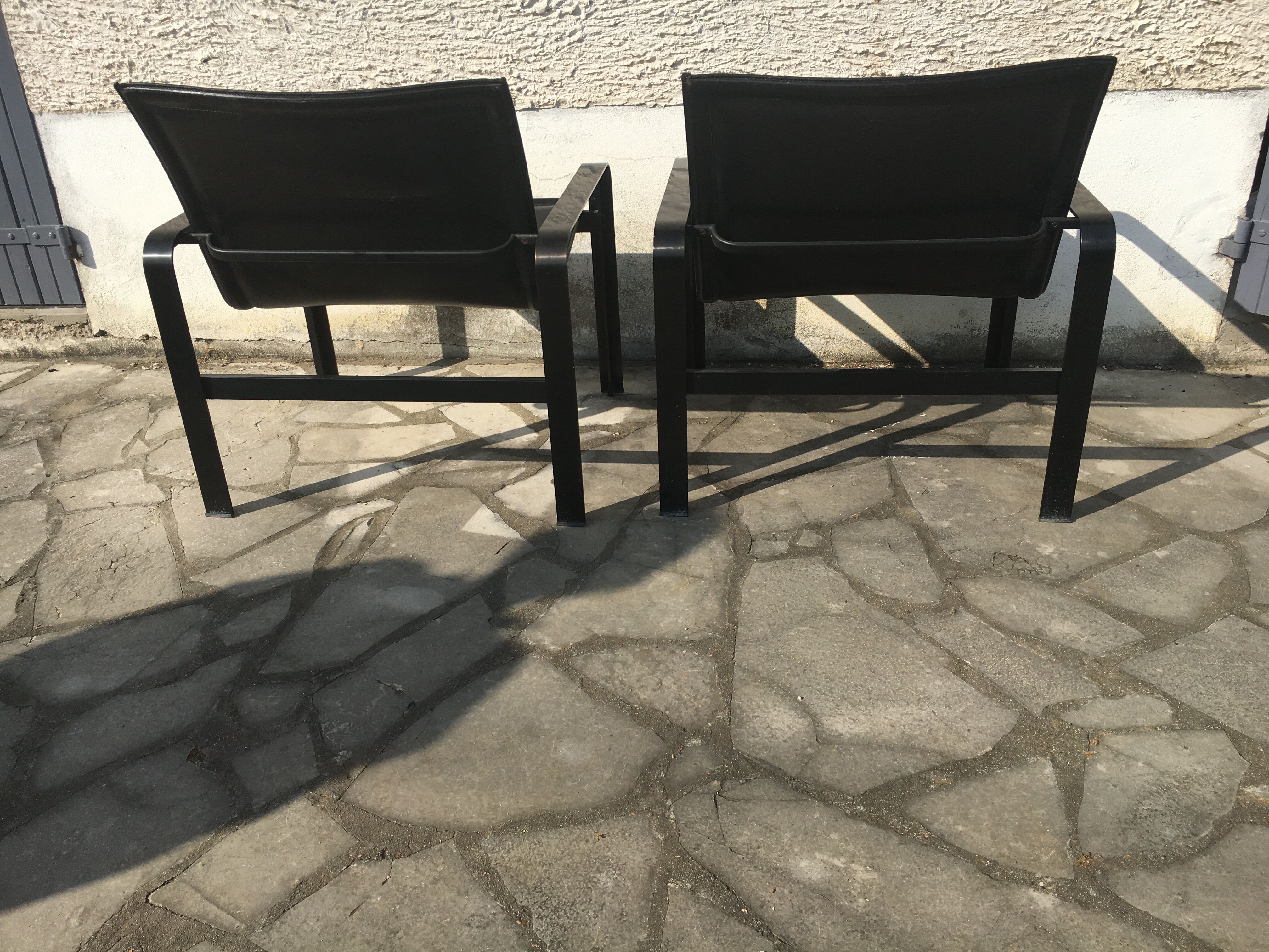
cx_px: 634
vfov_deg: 48.2
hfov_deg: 61.7
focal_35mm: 29
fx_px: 1063
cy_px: 476
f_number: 2.2
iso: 25
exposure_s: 1/1923
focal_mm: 4.15
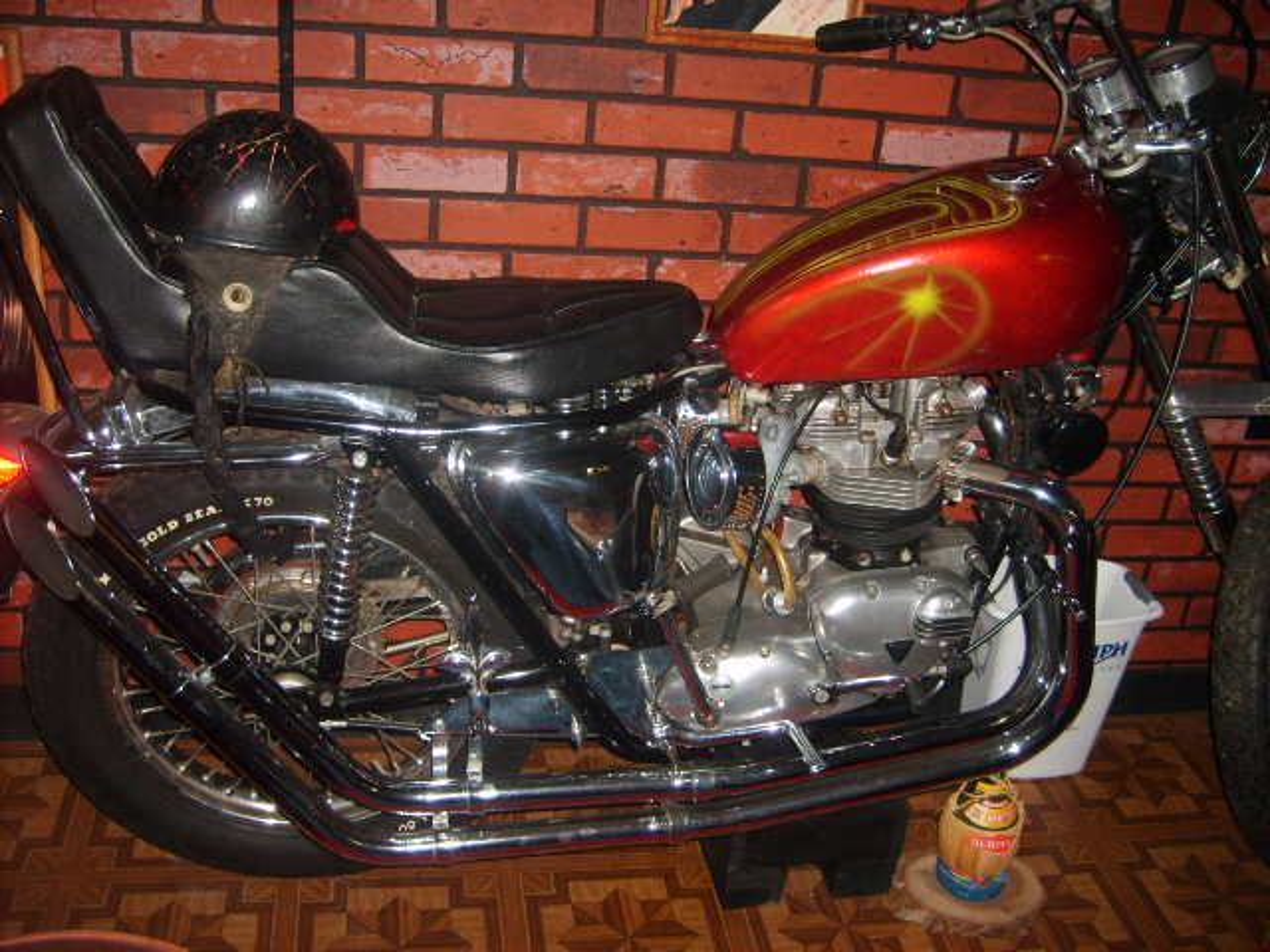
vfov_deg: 40.7
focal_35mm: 35
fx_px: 1284
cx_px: 635
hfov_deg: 52.6
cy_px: 476
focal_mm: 5.8
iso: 100
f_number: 2.8
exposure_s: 1/45
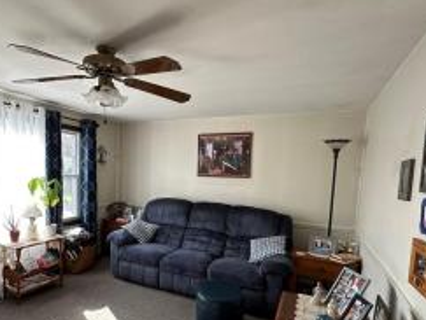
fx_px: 283
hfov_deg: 73.0
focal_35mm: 23
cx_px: 170
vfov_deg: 58.2
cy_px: 201
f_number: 2.2
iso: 50
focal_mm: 2.22
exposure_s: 1/99
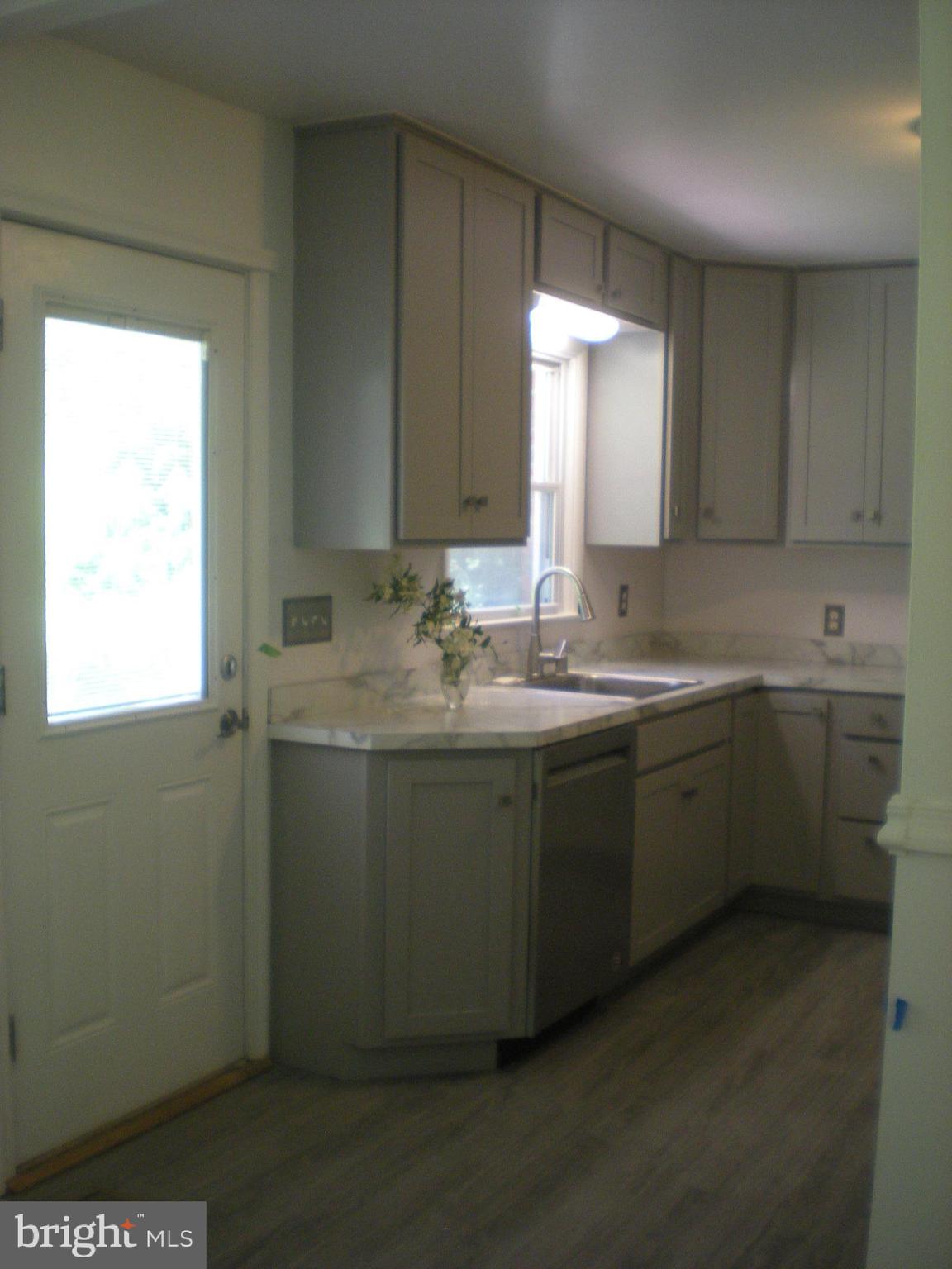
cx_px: 476
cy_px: 634
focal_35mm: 38
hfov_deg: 37.7
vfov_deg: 49.0
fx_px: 1393
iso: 175
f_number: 3.1
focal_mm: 6.3
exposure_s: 1/42.4
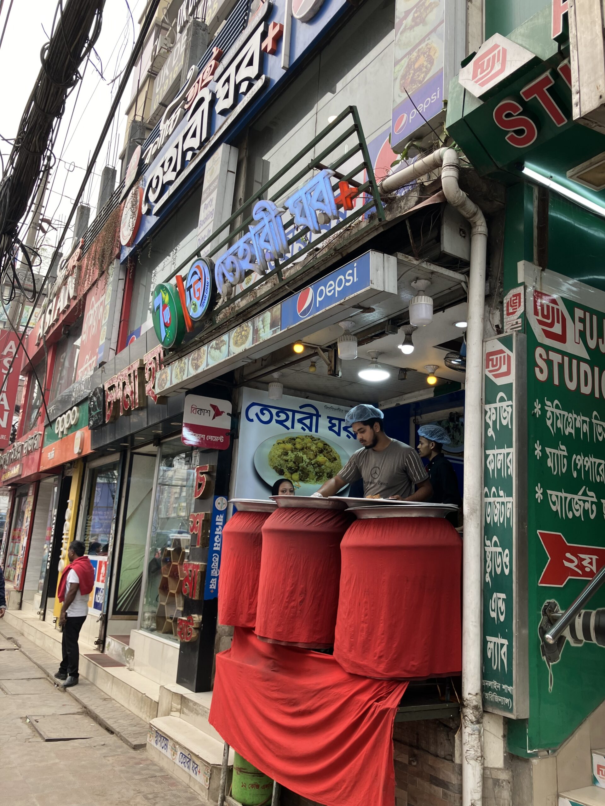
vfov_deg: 63.4
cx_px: 302
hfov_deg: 49.7
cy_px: 403
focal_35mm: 28
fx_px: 652
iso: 20
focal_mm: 3.99
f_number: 1.8
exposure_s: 1/117
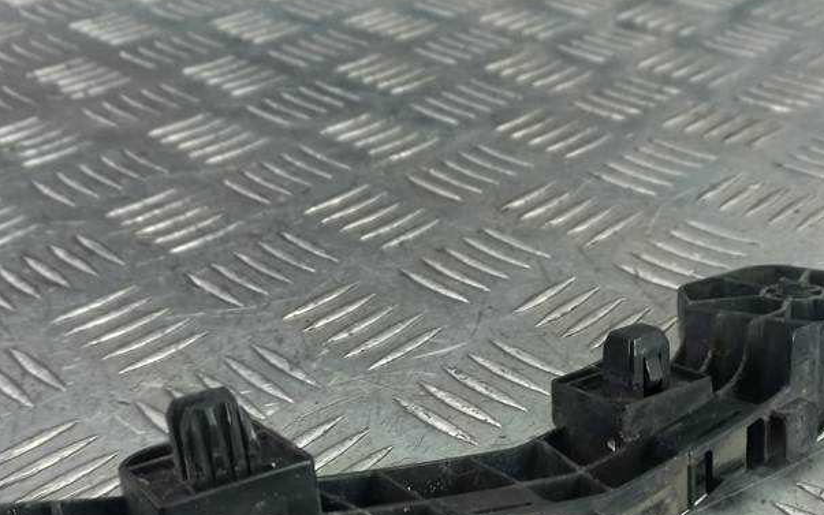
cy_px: 381
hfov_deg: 44.3
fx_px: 1011
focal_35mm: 45
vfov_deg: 28.2
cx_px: 458
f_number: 1.8
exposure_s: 1/50
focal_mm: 4.6
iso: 64
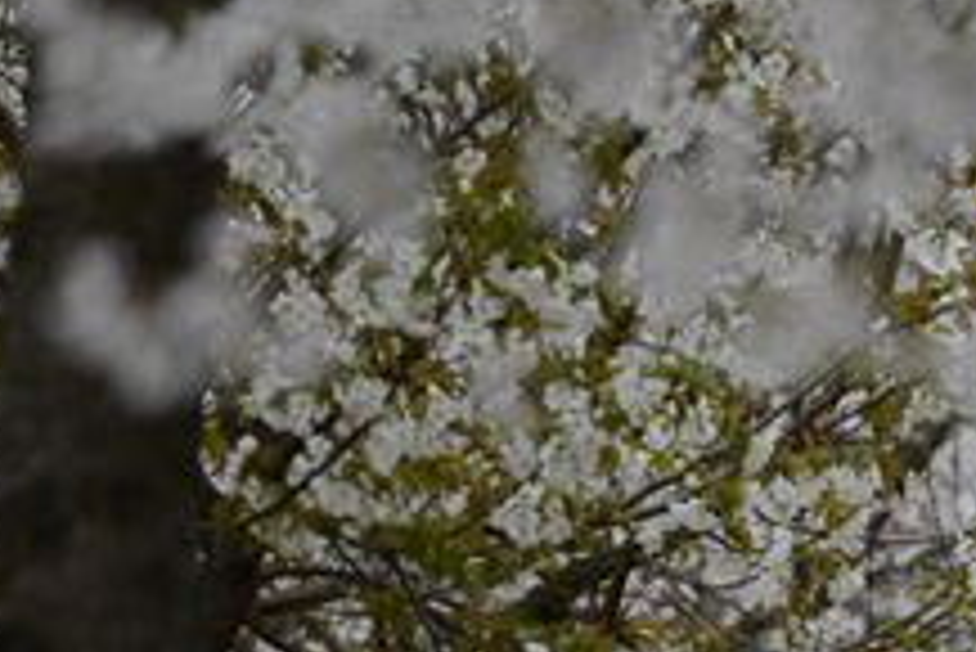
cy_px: 1032
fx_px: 21214
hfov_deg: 2.6
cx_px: 1444
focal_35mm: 782
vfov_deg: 1.8
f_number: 3.2
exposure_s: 1/1250
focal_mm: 200
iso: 200
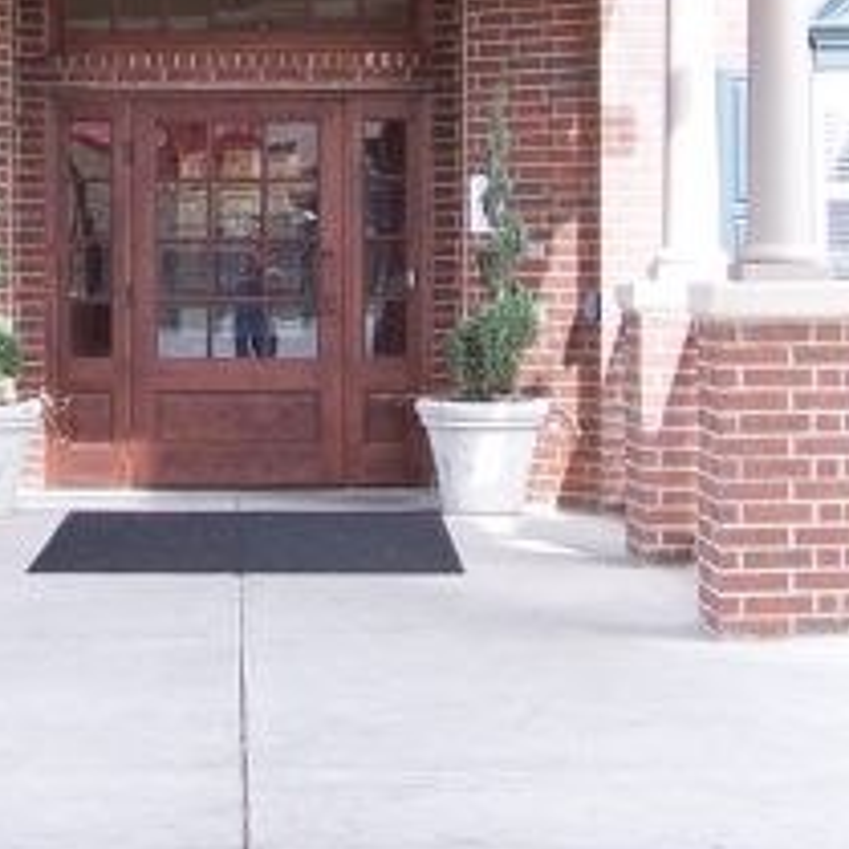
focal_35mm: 107
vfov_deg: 16.1
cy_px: 122
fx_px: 2969
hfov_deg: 16.2
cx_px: 230
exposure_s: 1/180
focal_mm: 6.3
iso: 80
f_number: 2.8
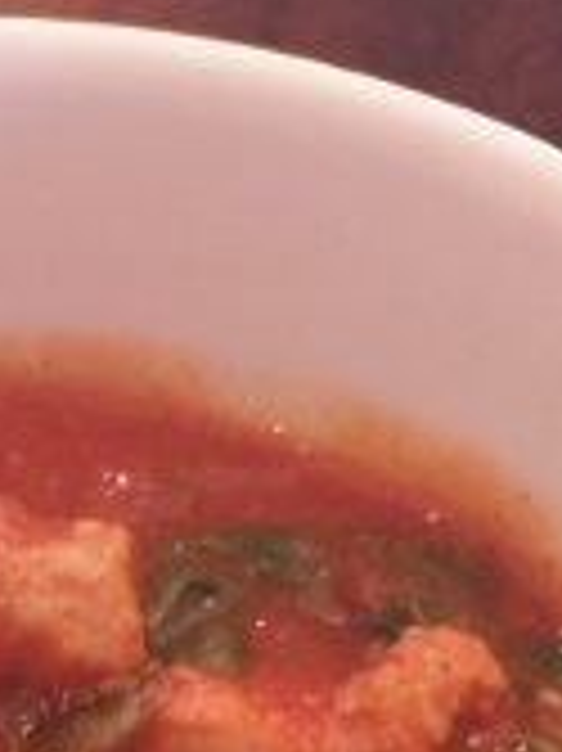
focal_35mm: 111
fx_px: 2406
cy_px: 901
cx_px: -117
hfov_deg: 13.0
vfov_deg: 17.0
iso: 64
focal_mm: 4.15
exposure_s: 1/15
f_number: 2.2
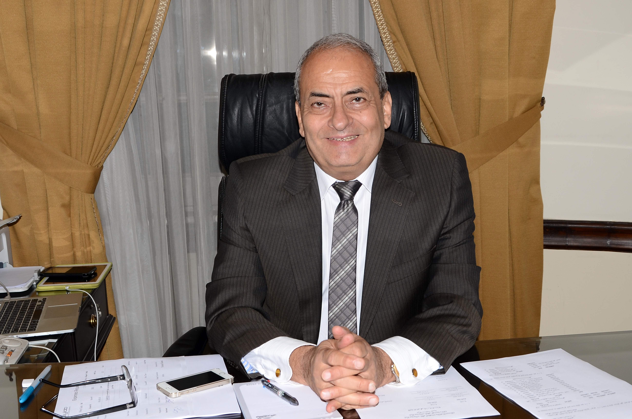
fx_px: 631
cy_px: 210
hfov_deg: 53.2
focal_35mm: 36
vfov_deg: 36.7
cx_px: 316
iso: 250
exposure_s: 1/80
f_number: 5.6
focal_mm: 24
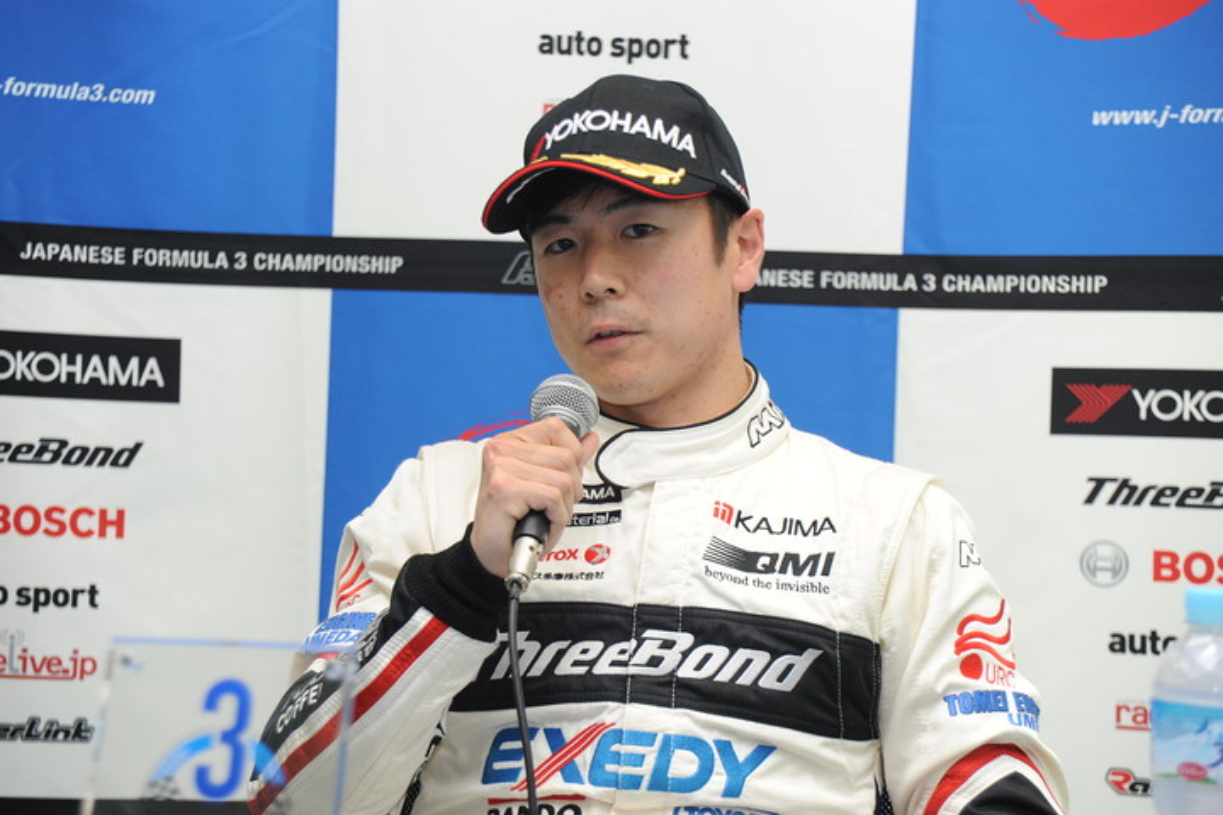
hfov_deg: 17.1
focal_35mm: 120
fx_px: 4076
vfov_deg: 11.4
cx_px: 612
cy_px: 408
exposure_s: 1/60
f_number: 6.7
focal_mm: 120
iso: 800
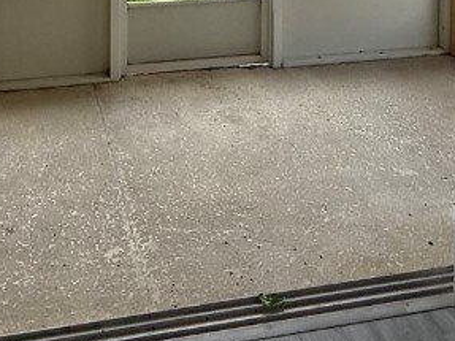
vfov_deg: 23.3
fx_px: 657
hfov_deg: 37.8
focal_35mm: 50
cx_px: 154
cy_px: -171
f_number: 2.2
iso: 50
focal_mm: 2.22
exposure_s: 1/709
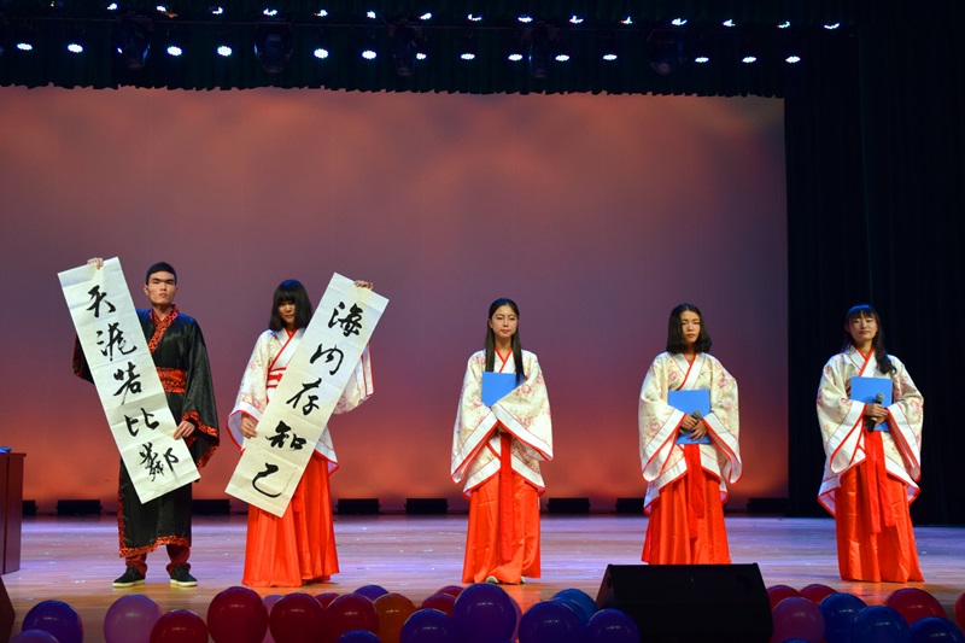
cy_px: 322
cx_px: 482
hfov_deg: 49.6
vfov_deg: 34.2
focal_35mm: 39
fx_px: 1045
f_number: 4.5
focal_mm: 26
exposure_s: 1/80
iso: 400
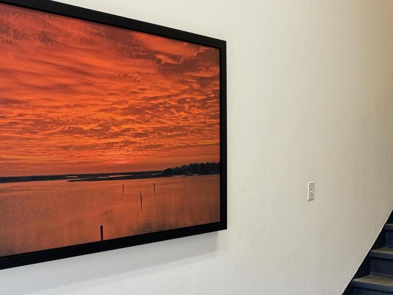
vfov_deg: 28.0
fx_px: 579
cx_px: 291
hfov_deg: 36.7
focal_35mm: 51
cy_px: 235
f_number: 1.78
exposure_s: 1/120
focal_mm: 6.86
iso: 160
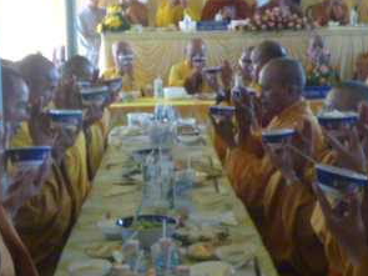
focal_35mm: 76
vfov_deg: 19.3
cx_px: 242
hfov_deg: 25.5
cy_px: 86
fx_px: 808
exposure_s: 1/30
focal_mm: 6.3
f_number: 3.5
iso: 320
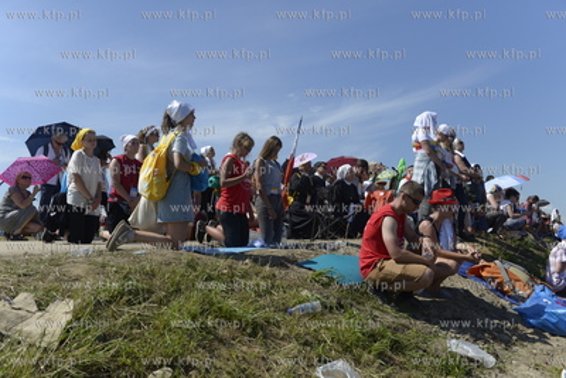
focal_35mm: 34
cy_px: 189
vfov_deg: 38.9
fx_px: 535
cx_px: 283
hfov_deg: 55.8
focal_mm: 34
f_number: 5.6
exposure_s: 1/2500
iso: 400
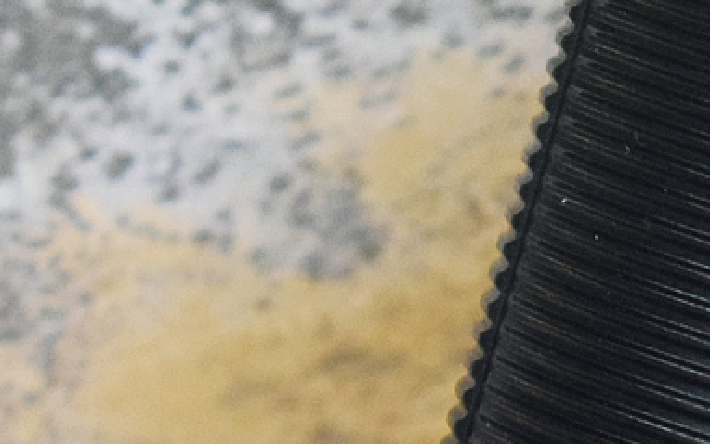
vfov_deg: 3.0
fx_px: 8510
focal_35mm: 440
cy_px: -432
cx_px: 621
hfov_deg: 4.8
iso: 3200
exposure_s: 1/320
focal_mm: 55
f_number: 9
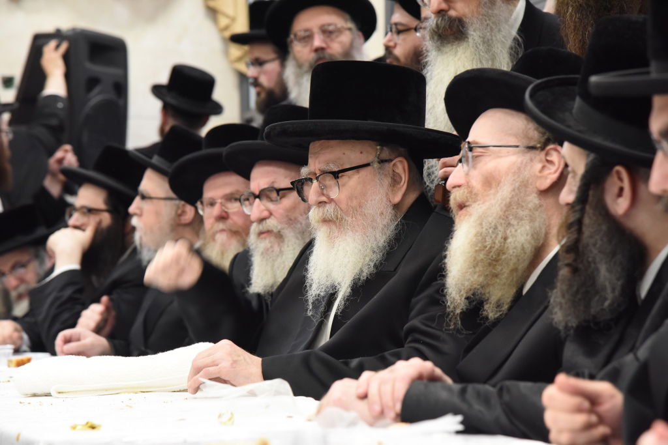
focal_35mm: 120
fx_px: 2227
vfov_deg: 11.4
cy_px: 222
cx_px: 334
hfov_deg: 17.1
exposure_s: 1/125
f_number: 6.3
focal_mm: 120
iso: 3200
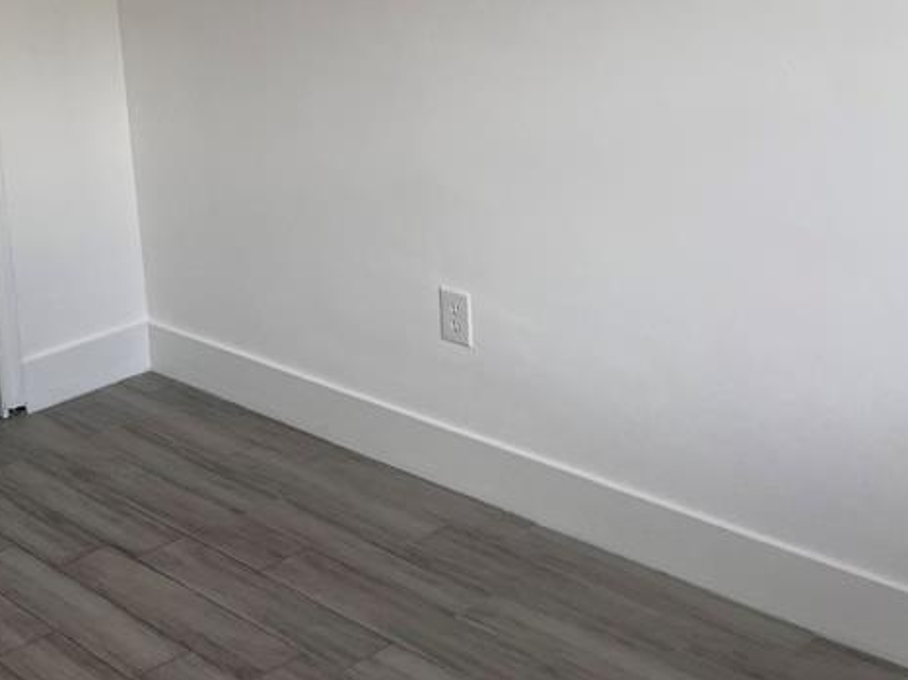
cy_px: -33
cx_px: -14
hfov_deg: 31.1
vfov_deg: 24.3
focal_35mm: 57
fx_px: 1495
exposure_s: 1/121
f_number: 1.5
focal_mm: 5.7
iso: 80
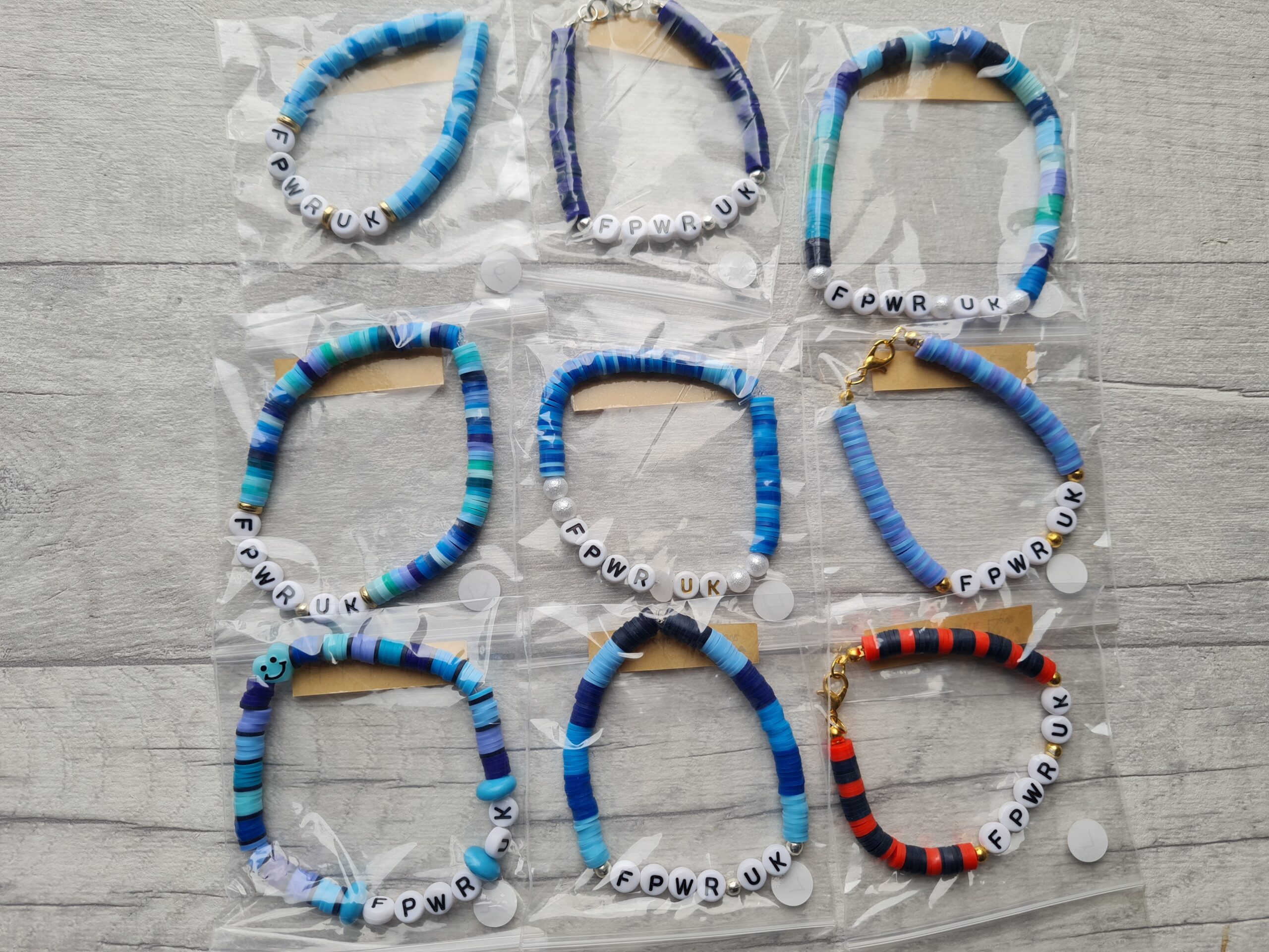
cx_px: 634
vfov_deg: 53.1
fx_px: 953
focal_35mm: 26
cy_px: 476
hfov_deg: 67.3
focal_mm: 5.4
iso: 50
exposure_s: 1/132
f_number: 1.8
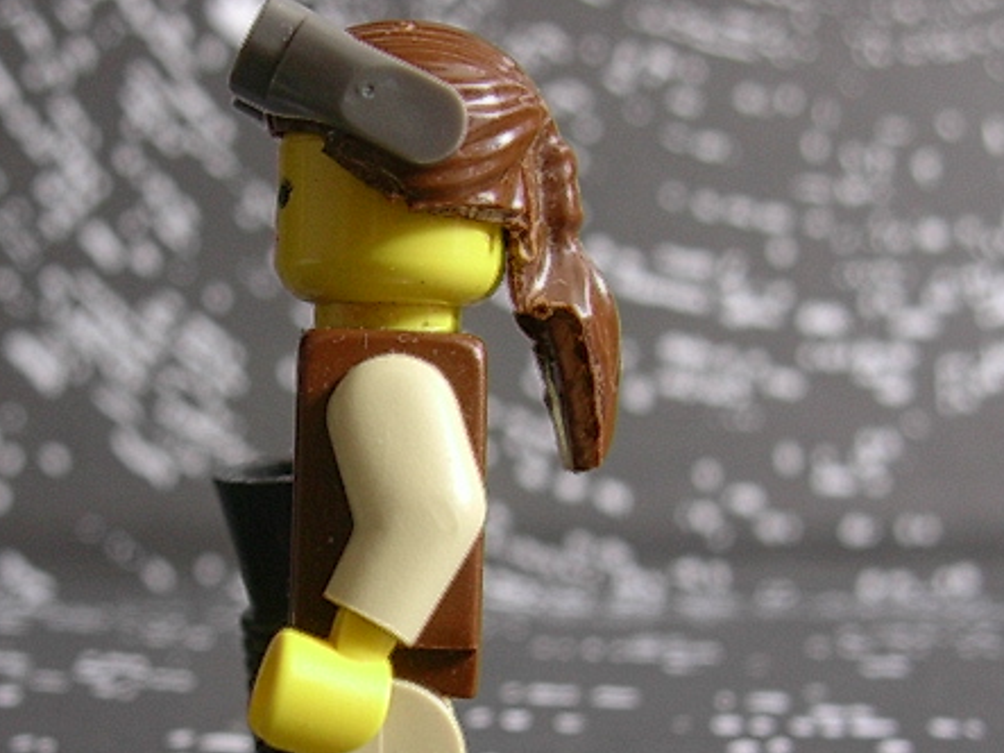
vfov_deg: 22.5
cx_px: 365
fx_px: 1885
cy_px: 499
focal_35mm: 65
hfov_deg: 29.7
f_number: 2.9
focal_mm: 6.7
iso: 70
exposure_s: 1/13
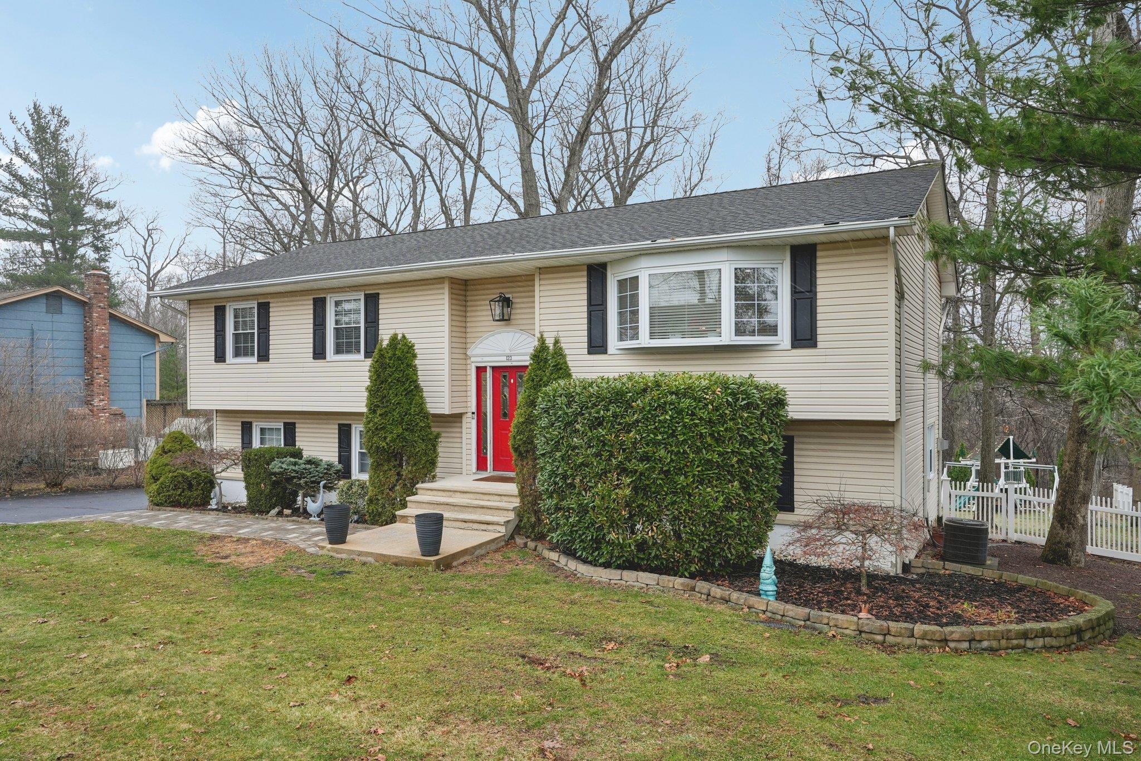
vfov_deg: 52.2
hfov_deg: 72.6
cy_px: 380
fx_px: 776
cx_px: 570
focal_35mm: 24
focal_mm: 24.5
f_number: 8
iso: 400
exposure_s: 1/30
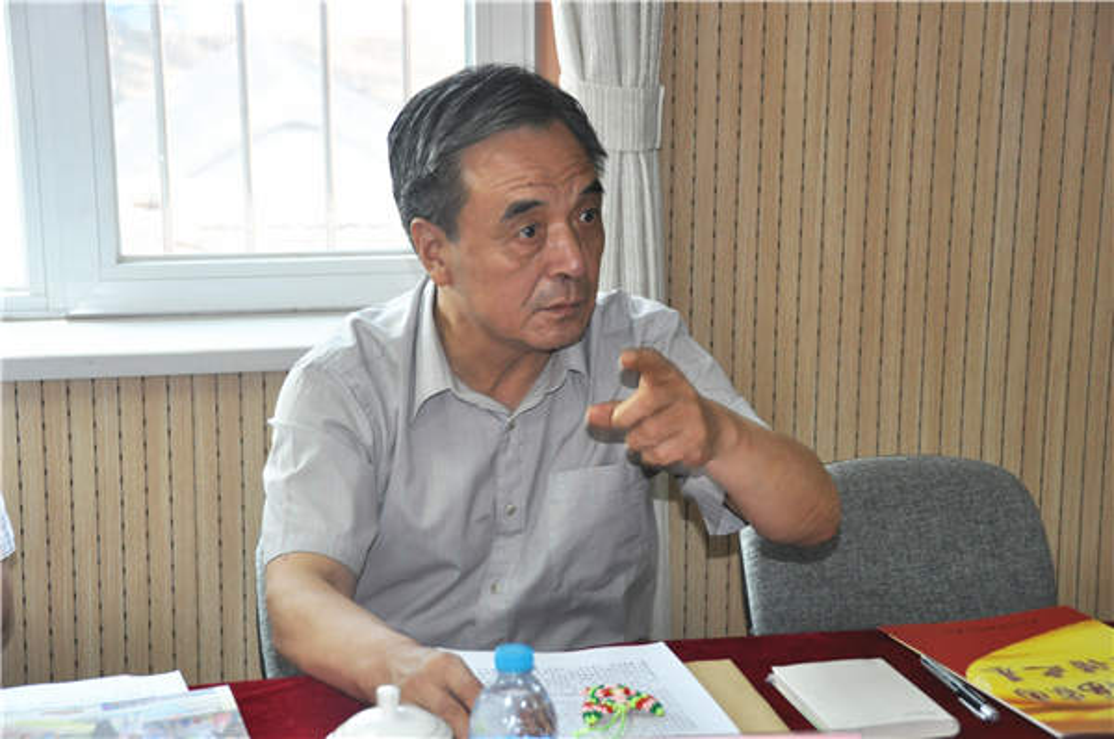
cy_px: 370
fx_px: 2132
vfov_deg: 19.7
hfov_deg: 29.3
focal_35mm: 69
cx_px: 557
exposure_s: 1/100
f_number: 4.5
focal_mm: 46
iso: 800
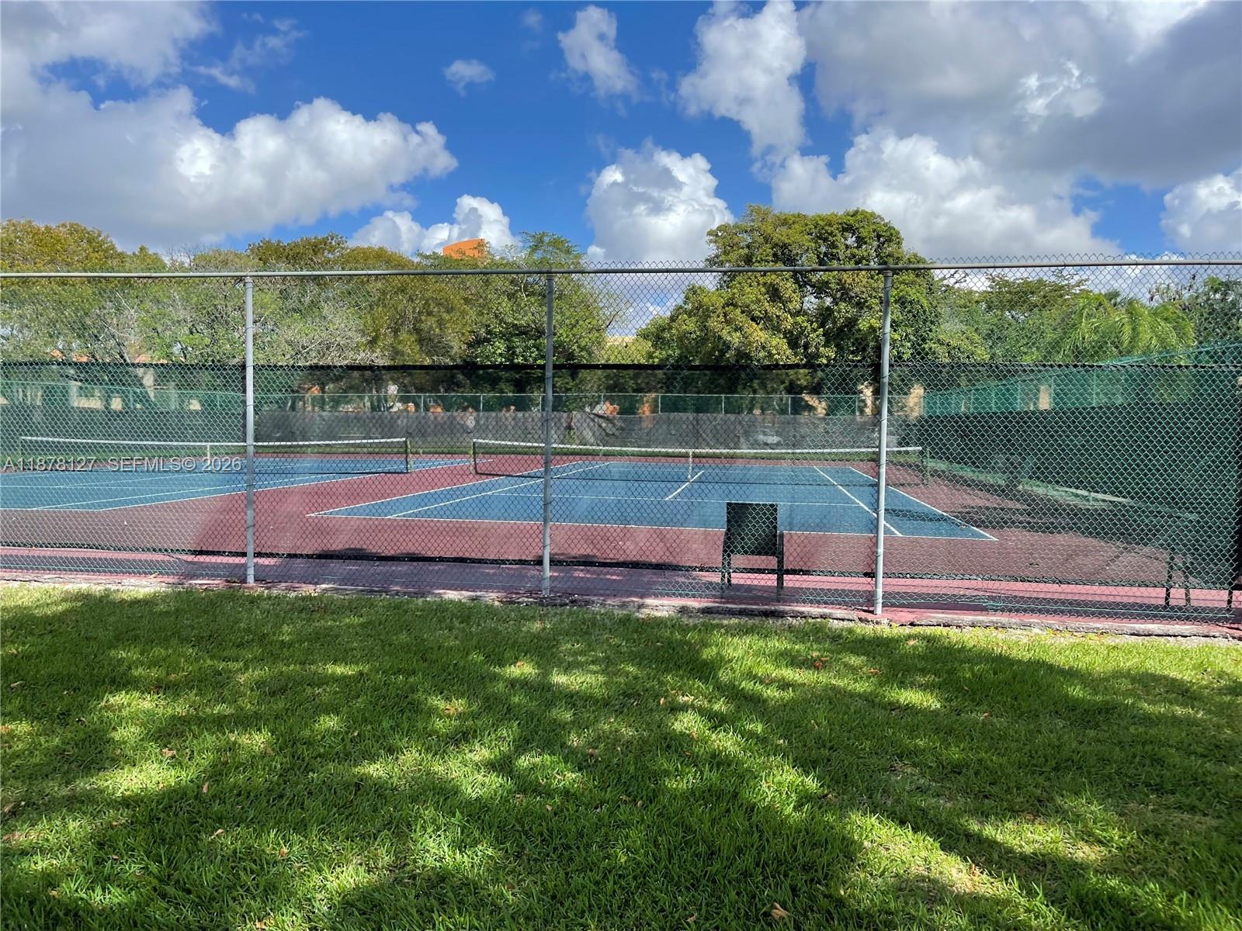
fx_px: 933
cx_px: 621
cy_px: 466
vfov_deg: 53.1
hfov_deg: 67.3
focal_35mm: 26
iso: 32
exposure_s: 1/3344
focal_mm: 5.1
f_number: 1.6
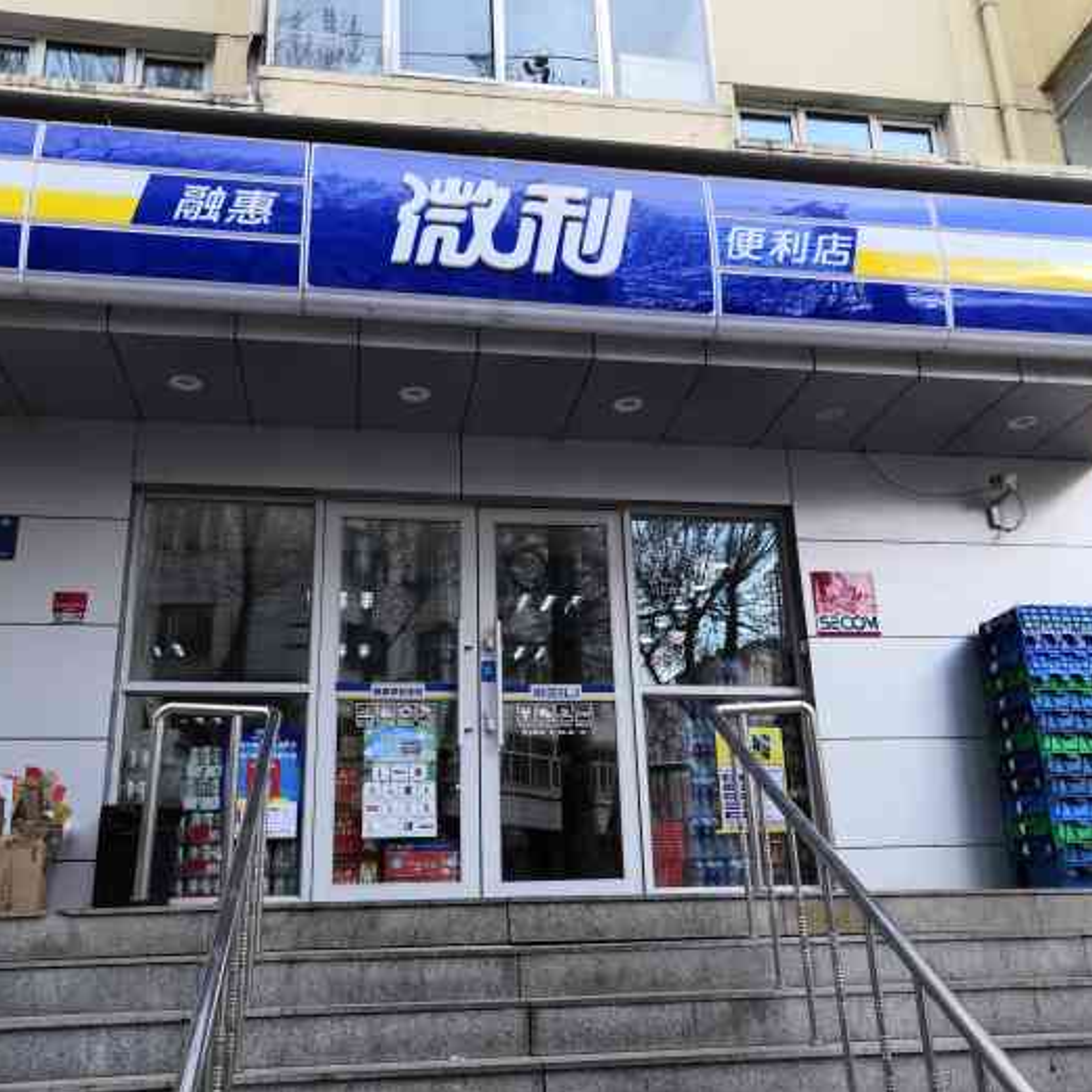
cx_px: 544
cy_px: 547
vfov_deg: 51.1
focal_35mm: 32
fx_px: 1142
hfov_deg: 51.1
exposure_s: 1/145
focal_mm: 3.95
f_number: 1.8
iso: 50
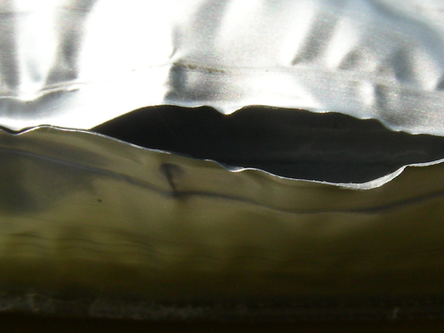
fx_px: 2180
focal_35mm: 170
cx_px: 251
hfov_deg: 11.6
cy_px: 159
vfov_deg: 8.7
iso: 50
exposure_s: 1/465
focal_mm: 13.2
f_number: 5.6
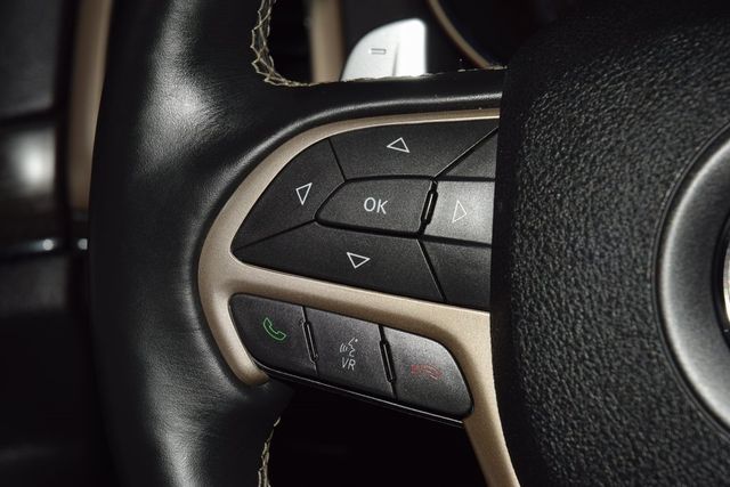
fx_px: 2130
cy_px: 244
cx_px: 365
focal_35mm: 105
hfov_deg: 19.5
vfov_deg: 13.0
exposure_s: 1/125
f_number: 8
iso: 100
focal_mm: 70
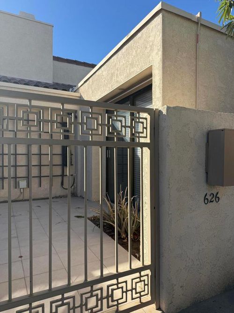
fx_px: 216
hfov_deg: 56.8
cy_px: 156
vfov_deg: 71.6
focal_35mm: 24
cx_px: 117
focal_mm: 6.76
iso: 80
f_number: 1.78
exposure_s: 1/3584
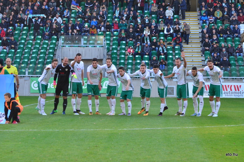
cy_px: 81
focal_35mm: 168
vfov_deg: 8.1
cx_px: 122
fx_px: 1136
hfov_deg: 12.3
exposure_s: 1/800
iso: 1100
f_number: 5.6
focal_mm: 112
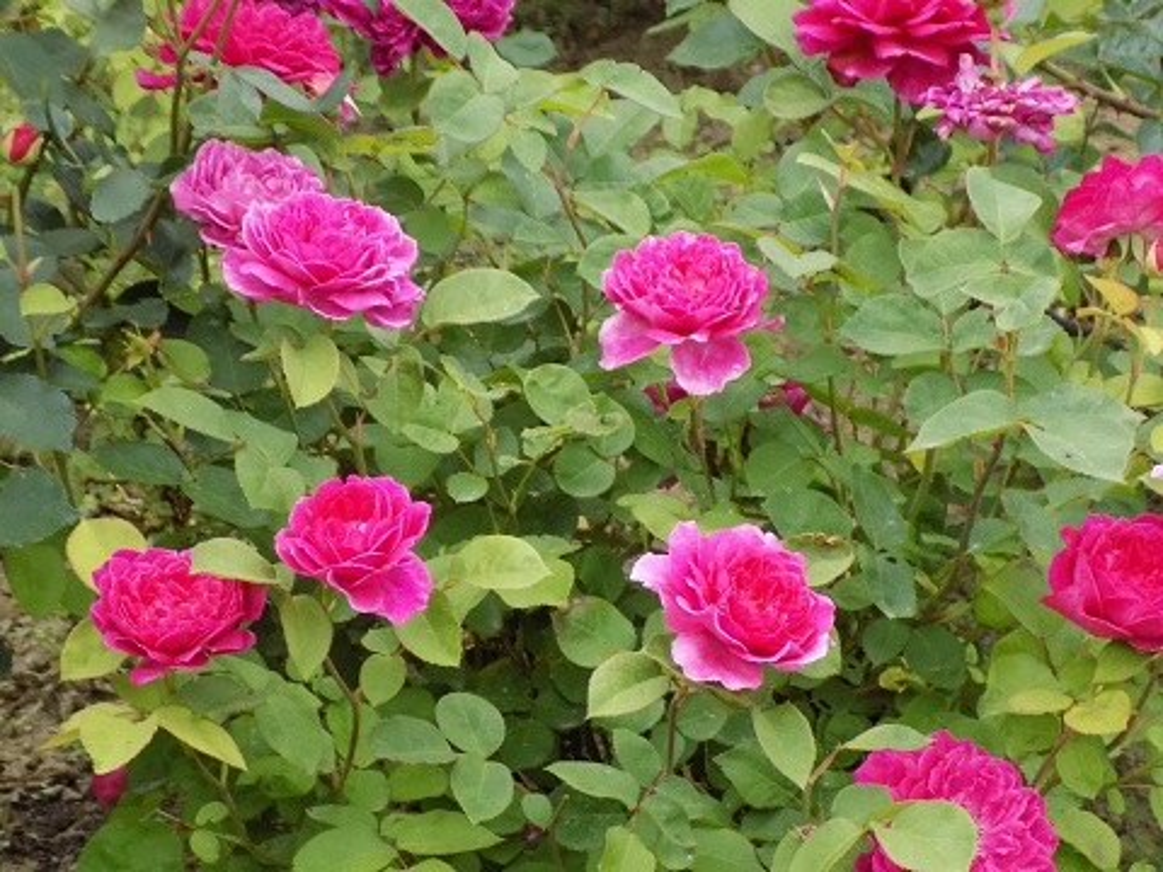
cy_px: 436
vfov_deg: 12.6
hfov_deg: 16.7
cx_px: 582
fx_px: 3964
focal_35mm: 118
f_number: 4.8
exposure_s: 1/20
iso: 400
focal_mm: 20.9
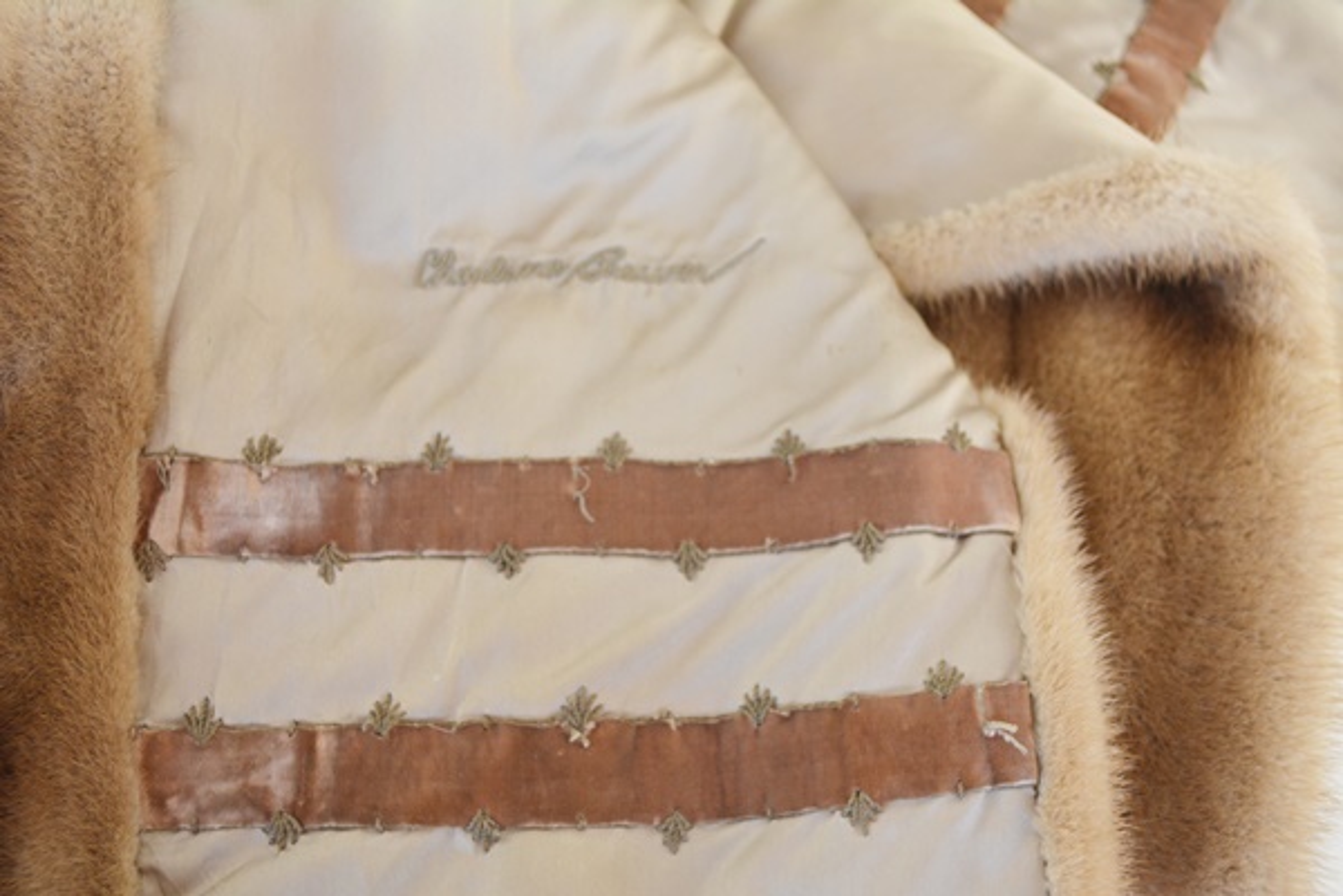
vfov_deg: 31.9
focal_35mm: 42
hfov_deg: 46.4
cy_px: 448
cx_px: 672
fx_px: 1567
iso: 400
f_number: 4.5
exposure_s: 1/80
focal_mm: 28
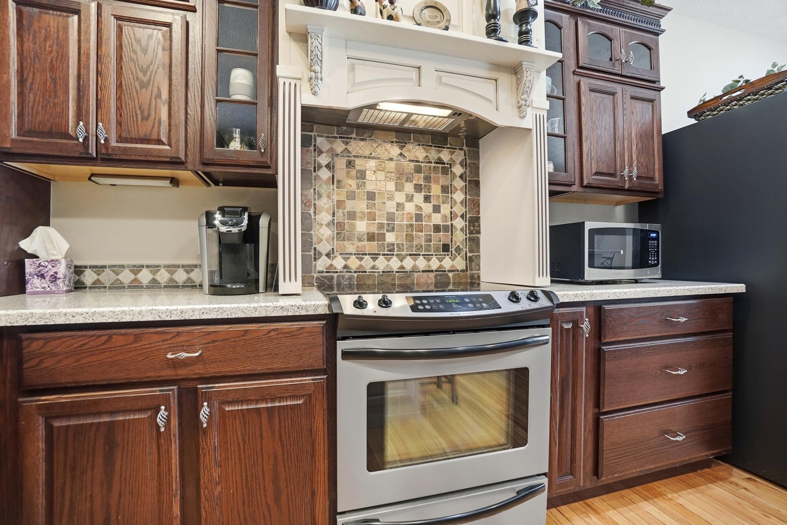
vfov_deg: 77.3
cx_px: 394
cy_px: 262
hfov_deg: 100.4
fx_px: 328
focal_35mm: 15
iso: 100
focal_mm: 10
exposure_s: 1/100
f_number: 4
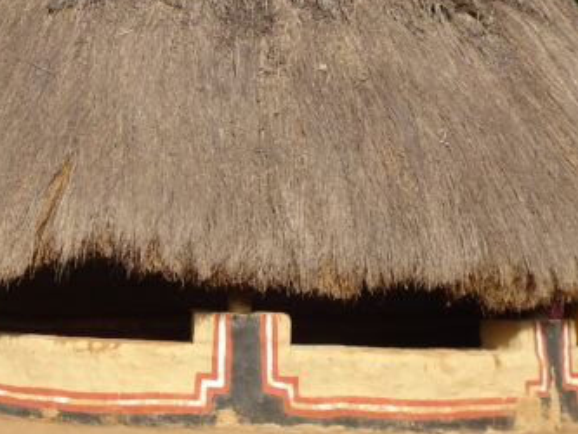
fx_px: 1604
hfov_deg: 20.3
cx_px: 174
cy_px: 57
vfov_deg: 15.3
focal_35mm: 96
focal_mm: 6.8
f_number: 4
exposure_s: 1/500
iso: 80
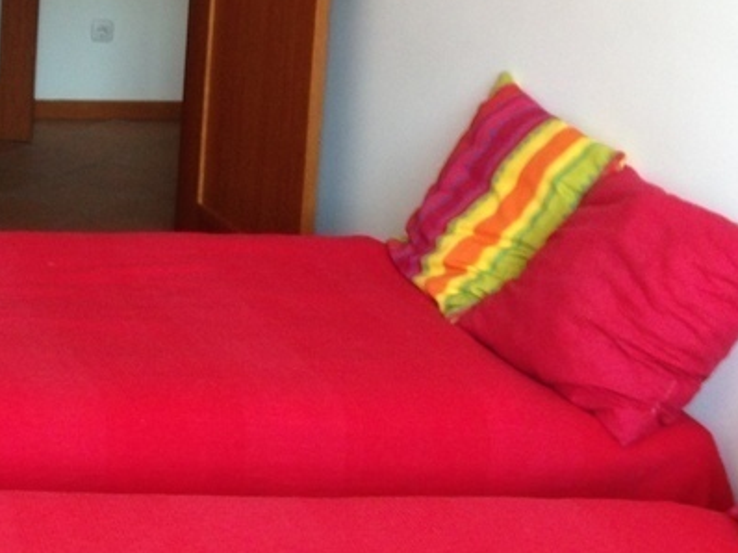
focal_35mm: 85
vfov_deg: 16.9
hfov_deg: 21.9
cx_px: -48
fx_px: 1811
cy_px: -39
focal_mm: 4.12
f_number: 2.4
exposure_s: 1/20
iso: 80
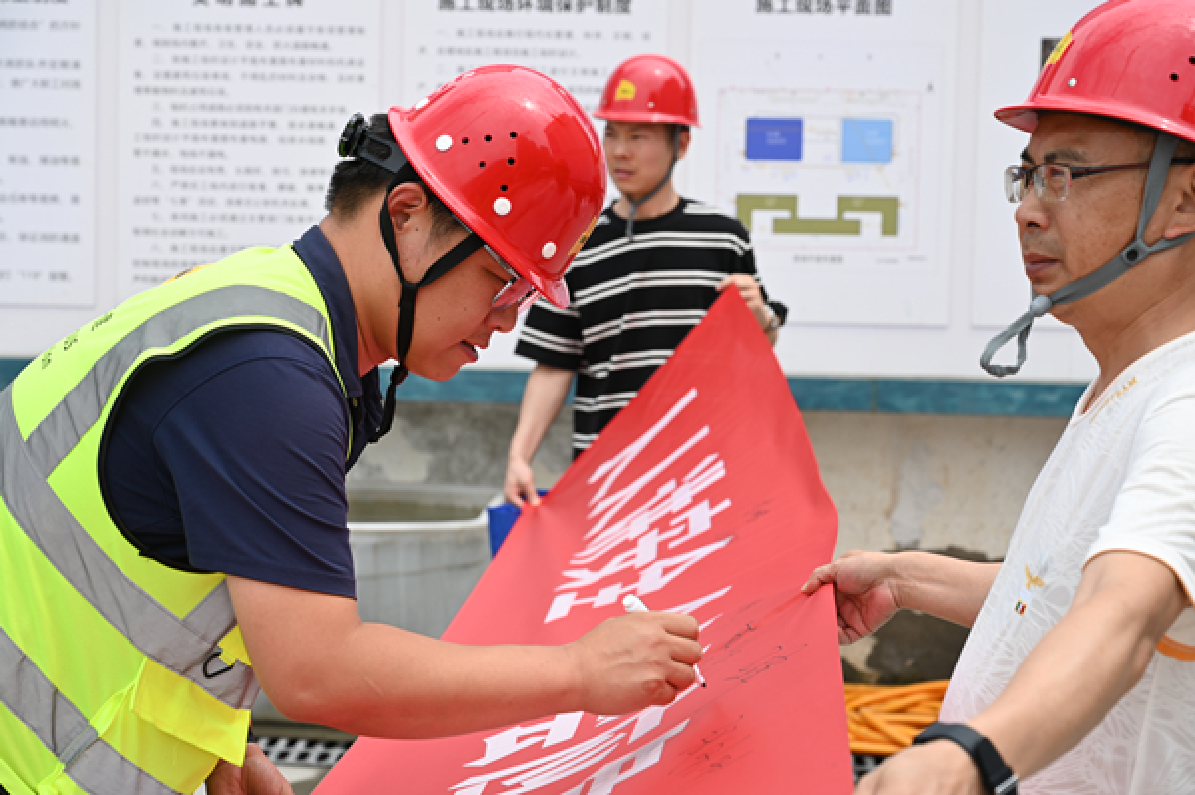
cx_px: 598
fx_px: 2322
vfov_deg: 19.4
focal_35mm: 70
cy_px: 398
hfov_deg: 28.9
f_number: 6.3
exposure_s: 1/320
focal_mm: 70
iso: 100
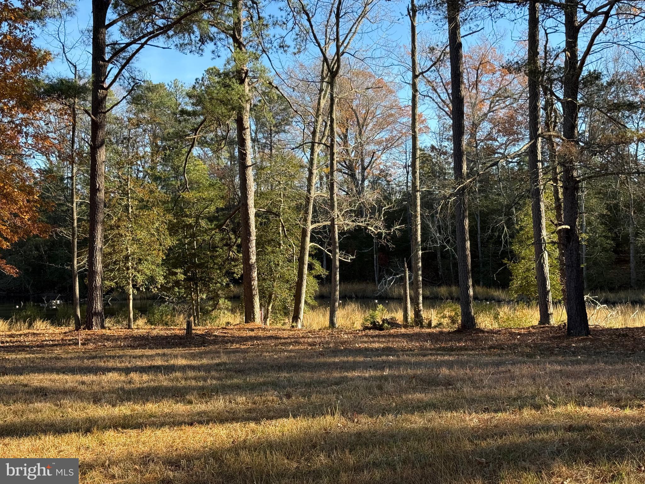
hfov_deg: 39.7
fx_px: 894
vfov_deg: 30.3
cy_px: 242
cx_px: 322
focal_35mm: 48
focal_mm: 6.76
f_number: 1.78
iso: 64
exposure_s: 1/962
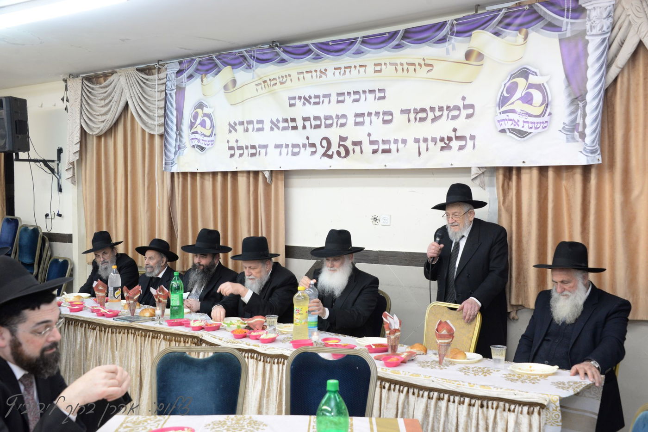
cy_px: 216
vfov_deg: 31.9
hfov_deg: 46.4
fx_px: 756
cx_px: 324
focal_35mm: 42
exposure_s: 1/80
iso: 2000
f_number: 6.3
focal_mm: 42
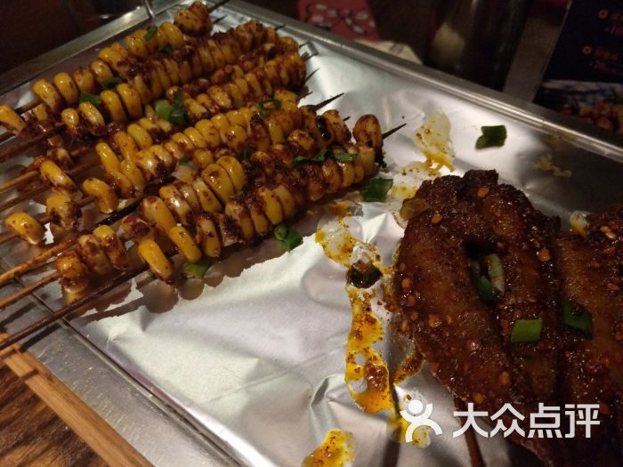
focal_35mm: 22
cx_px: 312
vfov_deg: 61.1
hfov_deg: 76.4
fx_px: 396
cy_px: 234
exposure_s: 1/33.3
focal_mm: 3.79
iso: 554
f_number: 2
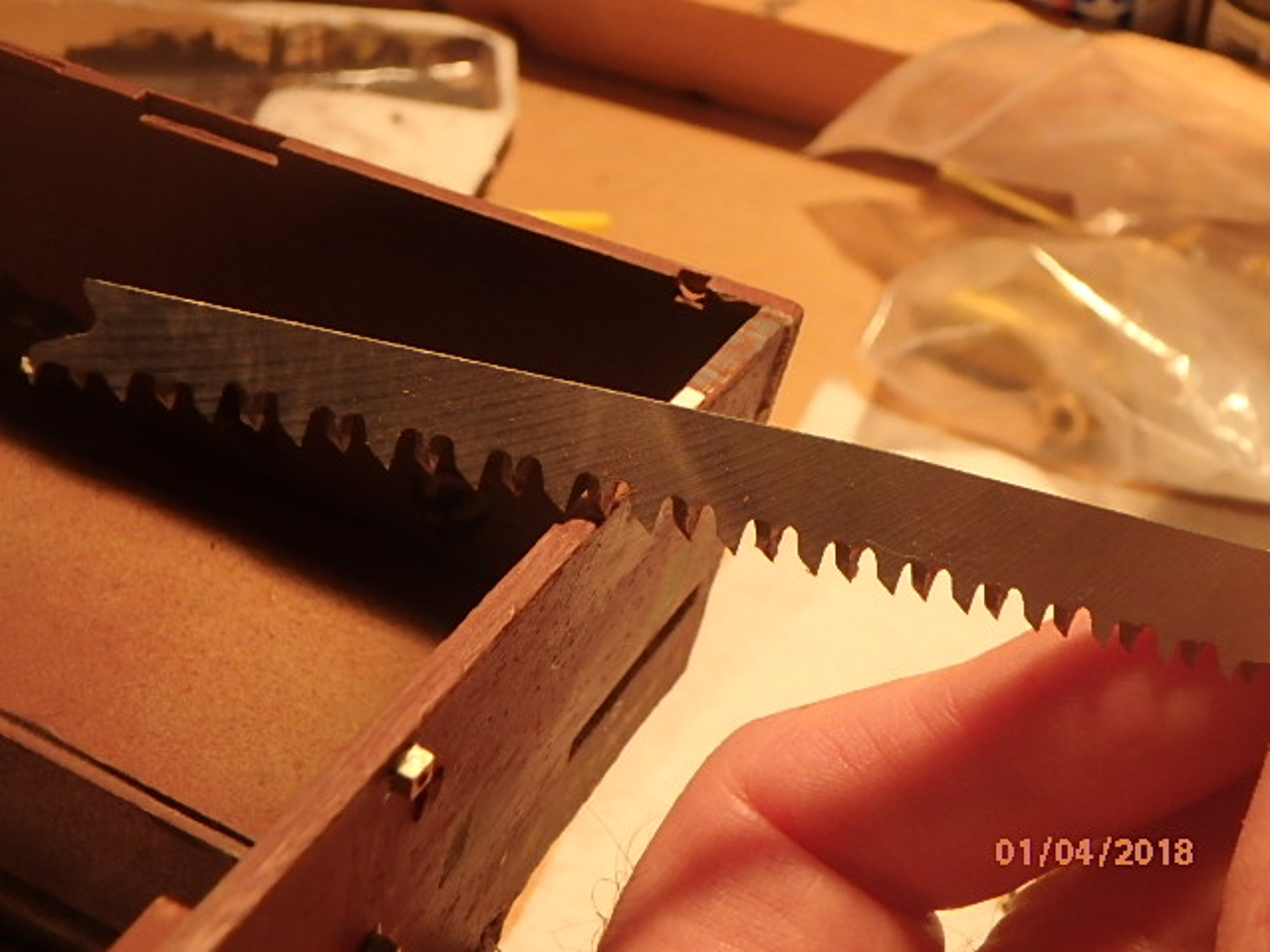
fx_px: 1798
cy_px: 476
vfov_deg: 29.7
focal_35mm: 49
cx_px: 635
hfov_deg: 38.9
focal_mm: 8.7
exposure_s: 1/125
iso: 400
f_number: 5.2
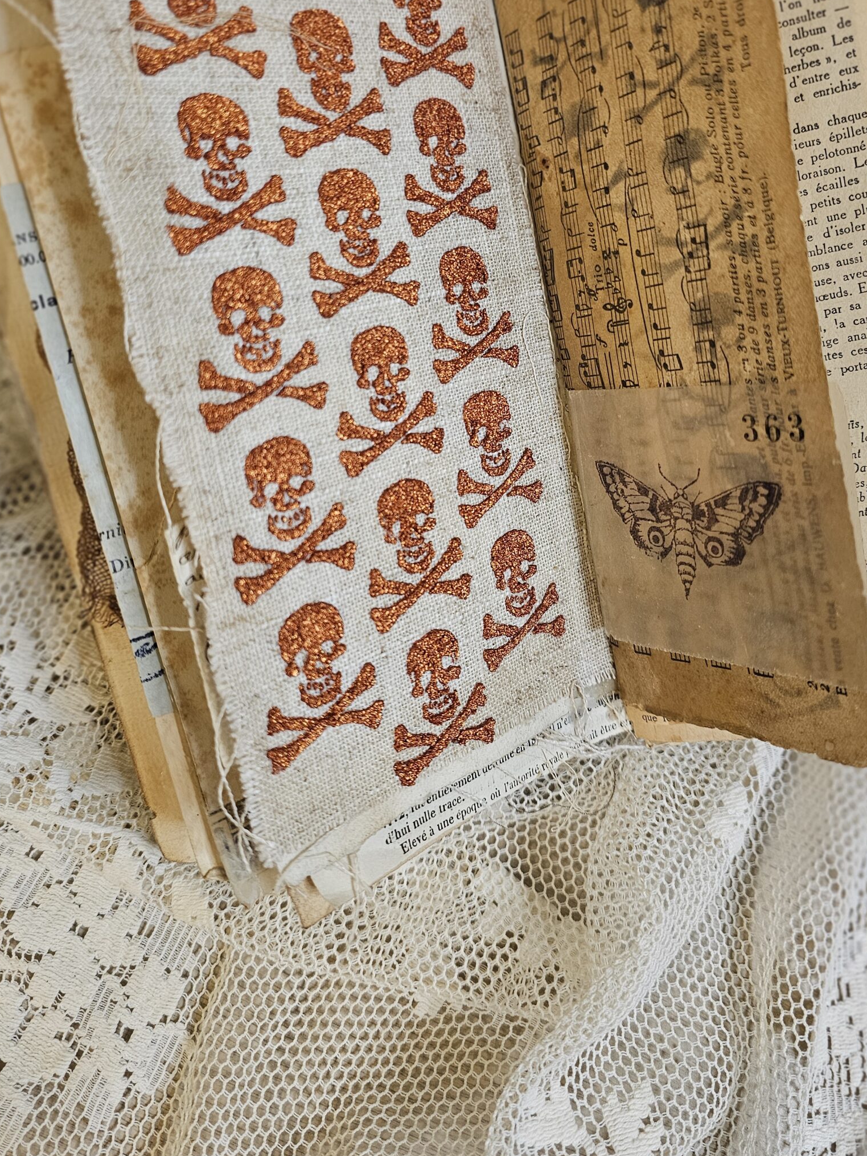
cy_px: 441
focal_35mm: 29
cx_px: 483
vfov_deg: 60.9
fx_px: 968
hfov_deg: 48.1
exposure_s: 1/37.1
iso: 320
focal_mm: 6.3
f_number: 1.7
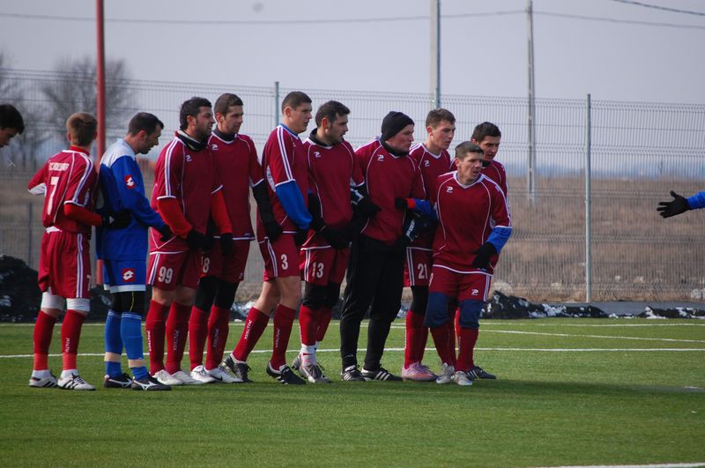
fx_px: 5867
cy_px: 234
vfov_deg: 4.6
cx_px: 352
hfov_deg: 6.9
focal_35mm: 300
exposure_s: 1/1000
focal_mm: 200
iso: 400
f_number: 5.6
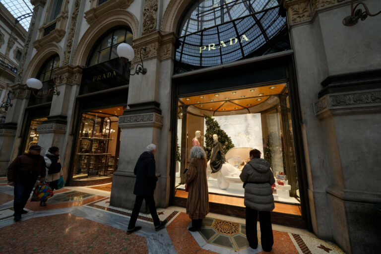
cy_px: 127
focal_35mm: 12
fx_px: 127
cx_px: 190
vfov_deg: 90.0
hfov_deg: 112.6
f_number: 5.6
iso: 800
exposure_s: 1/200
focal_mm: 12
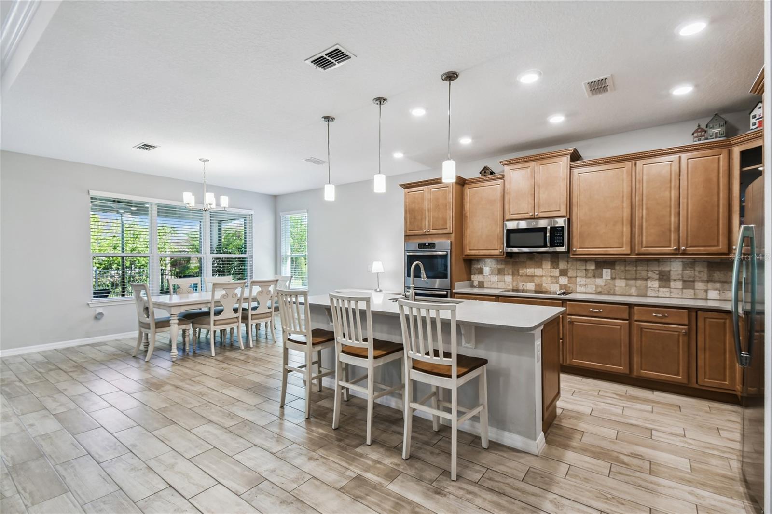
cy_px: 257
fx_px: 322
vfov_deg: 77.3
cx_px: 386
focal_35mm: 15
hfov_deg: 100.4
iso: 100
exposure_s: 1/10
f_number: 7.1
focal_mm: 10
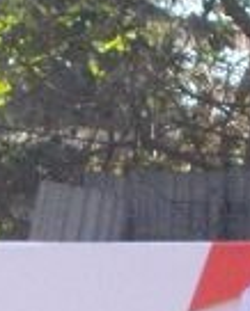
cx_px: -103
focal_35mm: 367
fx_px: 3391
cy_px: 583
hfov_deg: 4.2
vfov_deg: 5.2
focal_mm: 9
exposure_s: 1/250
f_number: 4.5
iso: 125
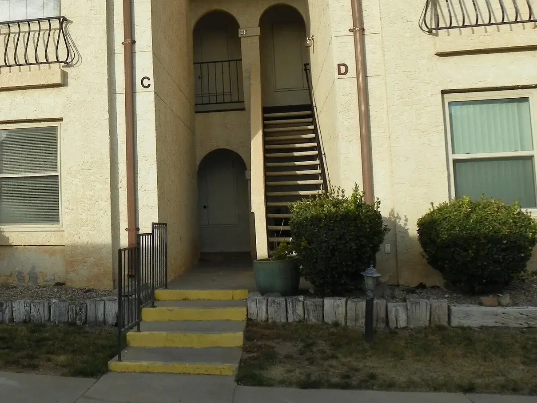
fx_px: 667
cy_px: 160
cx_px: 100
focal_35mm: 43
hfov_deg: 41.8
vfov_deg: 33.5
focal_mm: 4.6
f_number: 5
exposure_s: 1/250
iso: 64
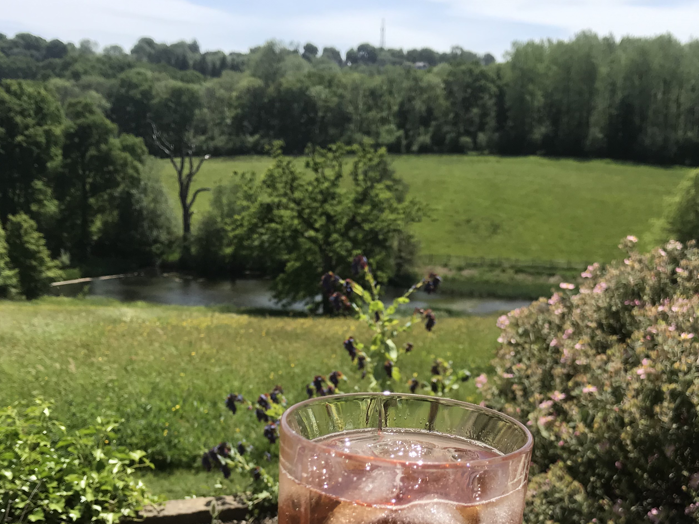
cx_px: 378
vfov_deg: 31.5
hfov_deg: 42.0
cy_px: 403
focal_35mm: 45
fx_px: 909
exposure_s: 1/2179
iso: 20
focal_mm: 3.99
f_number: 1.8
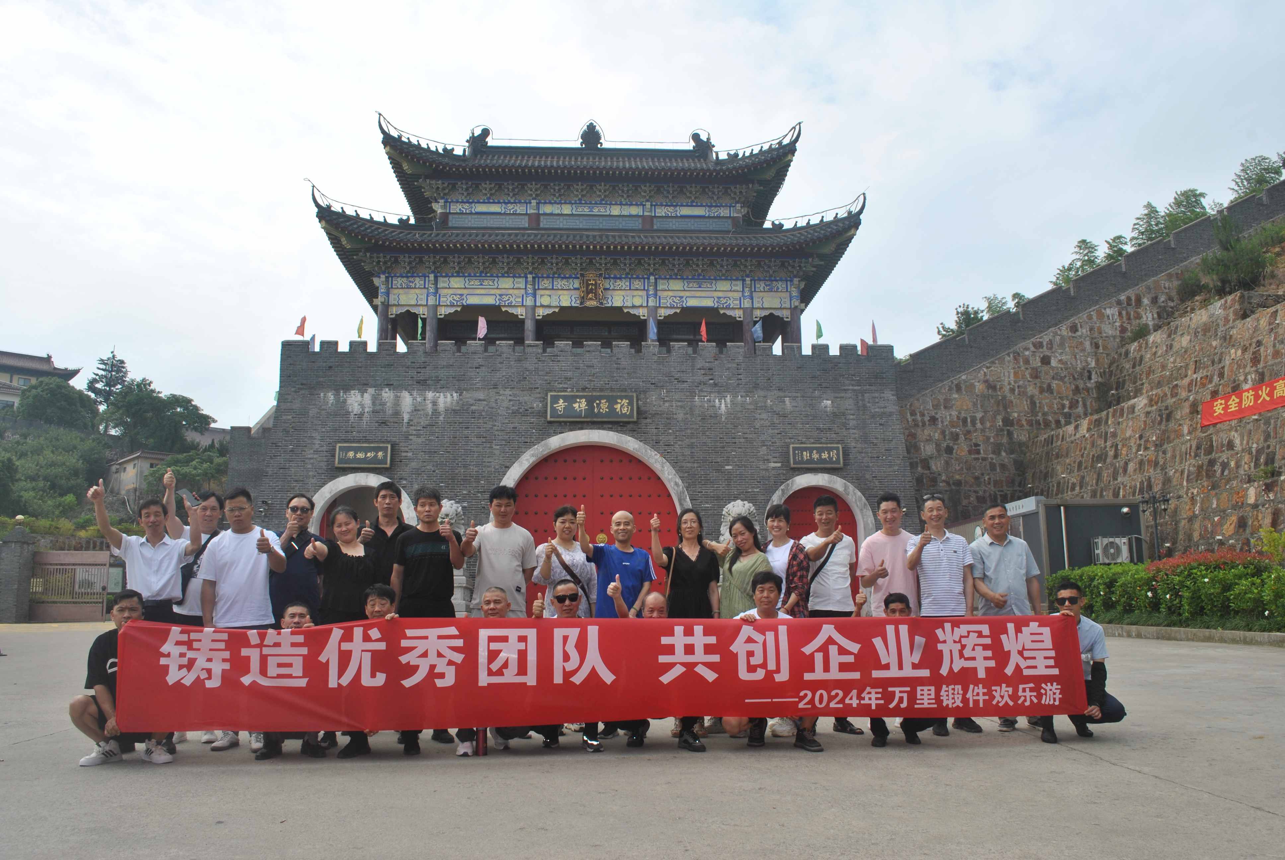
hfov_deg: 67.3
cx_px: 642
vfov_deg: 48.0
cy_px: 430
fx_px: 965
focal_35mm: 27
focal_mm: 18
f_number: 9
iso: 100
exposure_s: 1/200
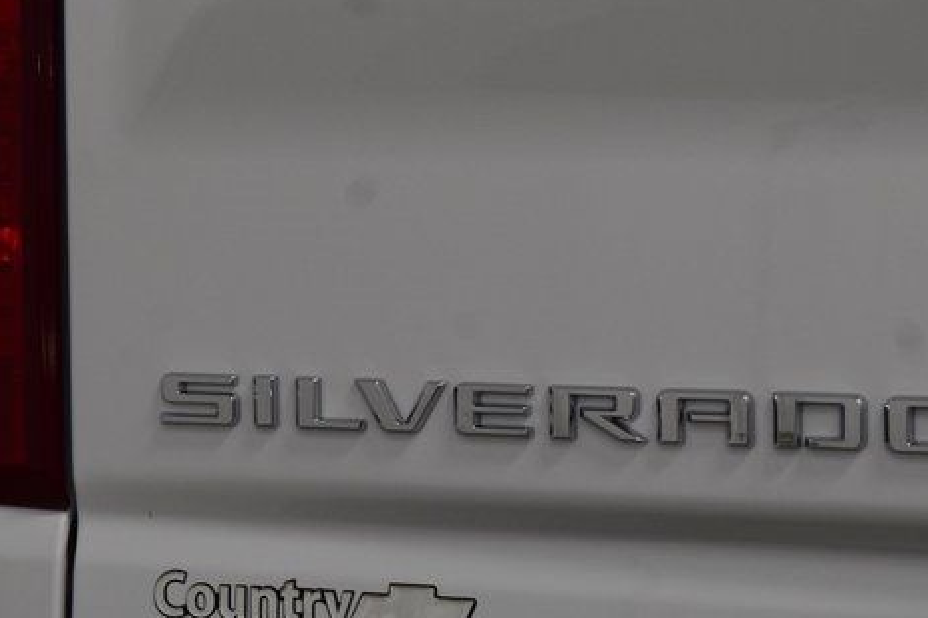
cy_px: 379
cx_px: 507
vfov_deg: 9.5
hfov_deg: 14.3
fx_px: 3710
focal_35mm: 144
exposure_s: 1/125
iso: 1600
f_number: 6.3
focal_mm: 70
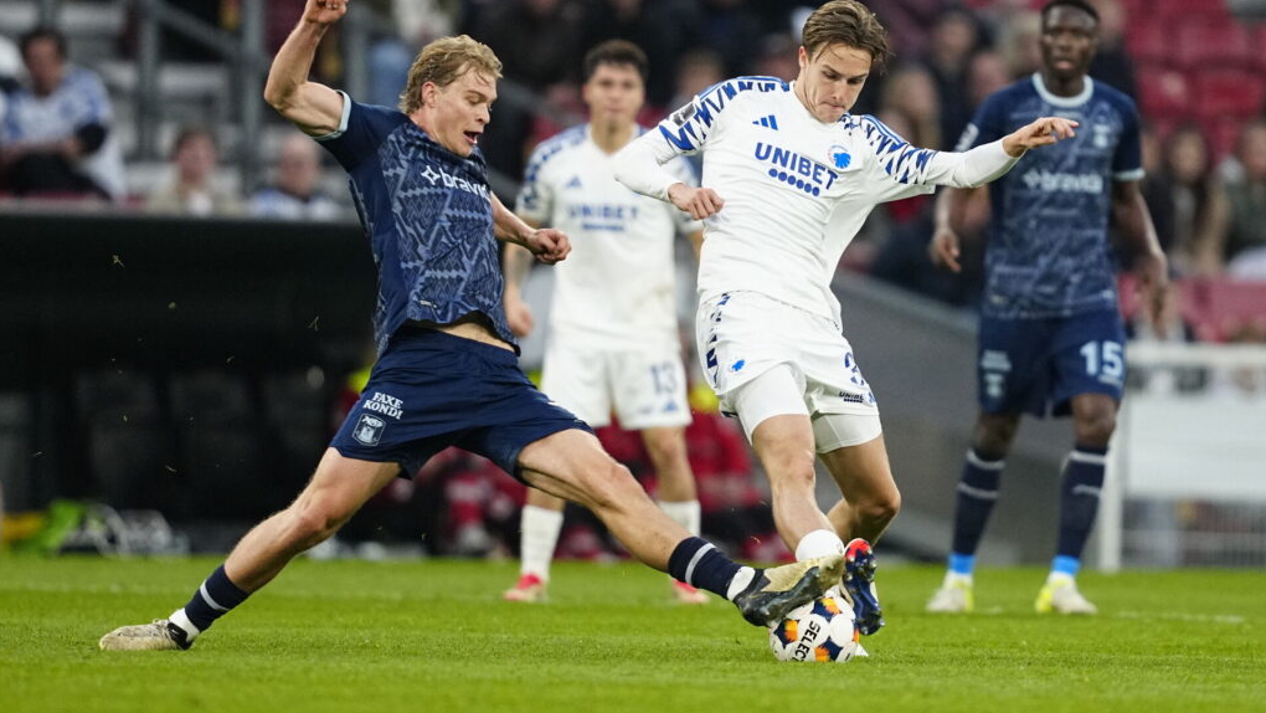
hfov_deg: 5.1
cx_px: 632
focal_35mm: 421
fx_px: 14134
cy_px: 307
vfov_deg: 2.9
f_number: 2.8
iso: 2500
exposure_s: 1/2000
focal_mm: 400
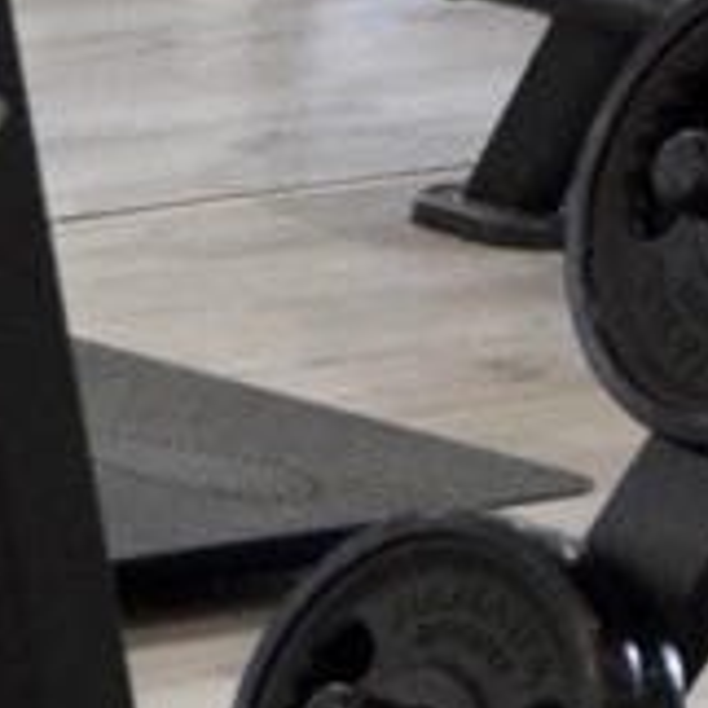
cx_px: -1447
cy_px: 664
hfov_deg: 3.0
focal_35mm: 578
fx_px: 13375
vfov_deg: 3.0
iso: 2500
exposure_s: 1/60
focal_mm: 38
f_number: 4.5
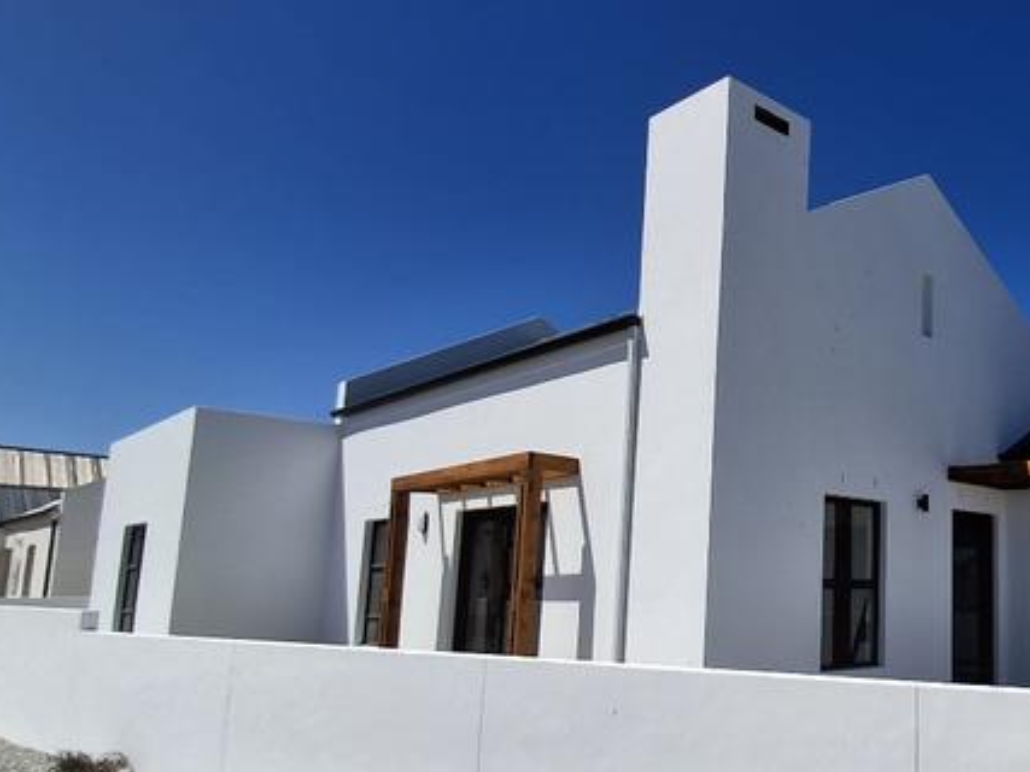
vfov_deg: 46.4
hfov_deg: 53.8
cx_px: 893
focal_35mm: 30
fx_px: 892
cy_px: 473
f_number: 2.2
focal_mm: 1.64
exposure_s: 1/2899
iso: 40
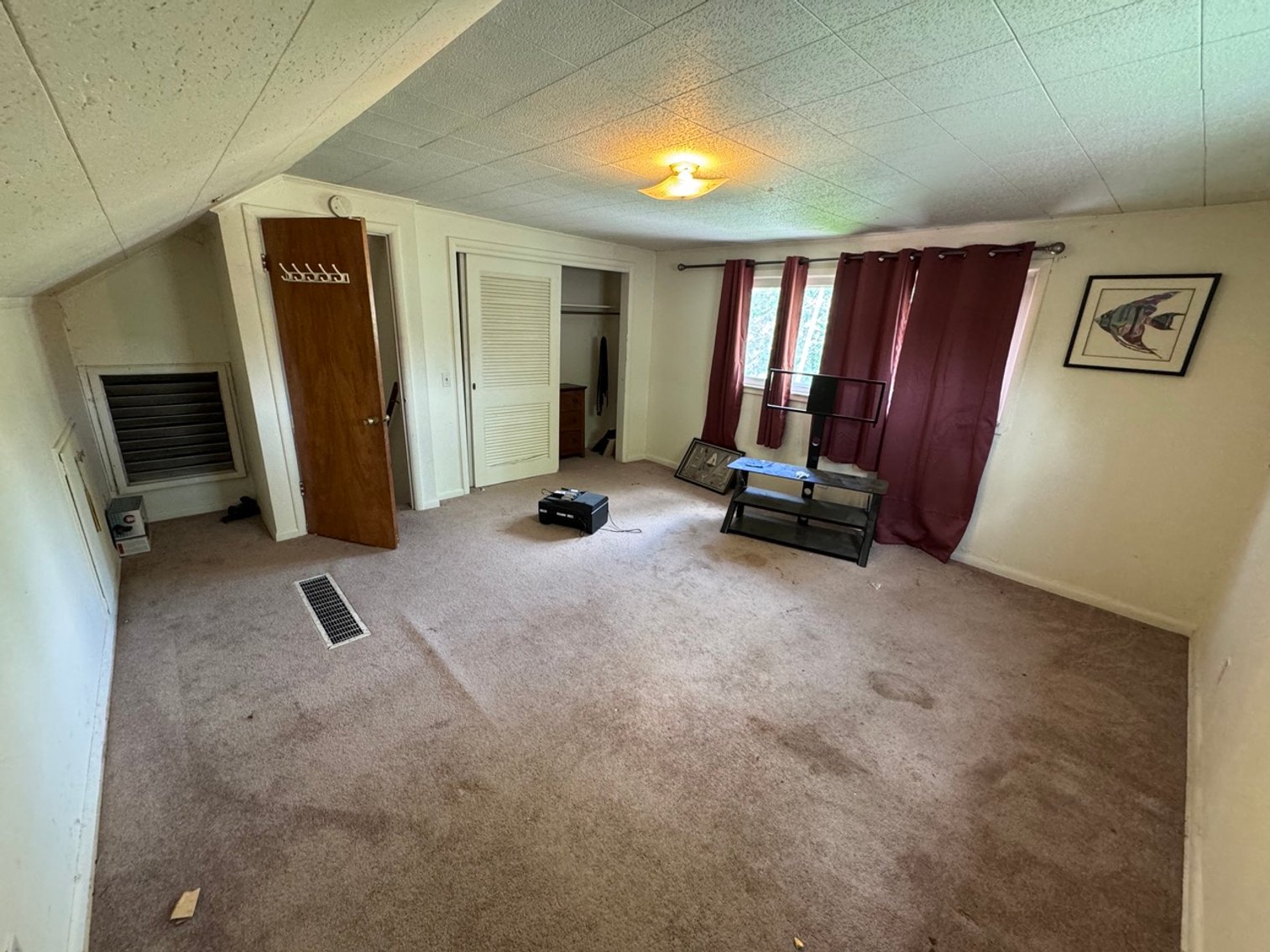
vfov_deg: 85.7
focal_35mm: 14
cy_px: 476
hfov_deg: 102.1
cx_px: 635
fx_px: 514
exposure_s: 1/60
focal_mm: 2.22
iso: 400
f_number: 2.2
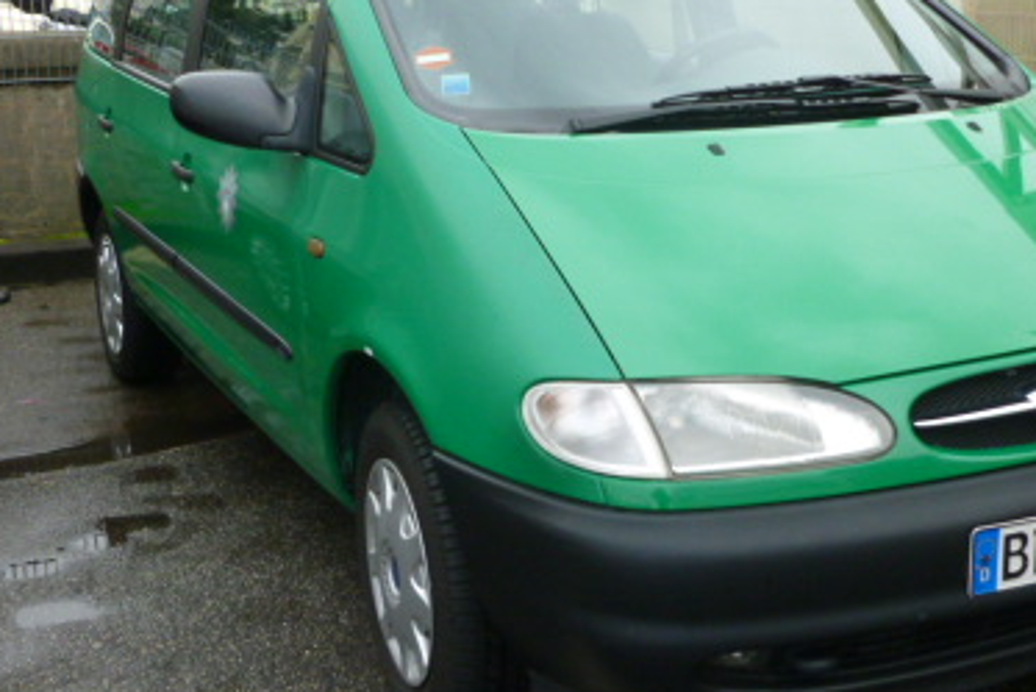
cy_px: 261
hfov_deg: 39.5
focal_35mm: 50
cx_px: 603
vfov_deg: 26.9
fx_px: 1439
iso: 200
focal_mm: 5
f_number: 3.3
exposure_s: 1/125
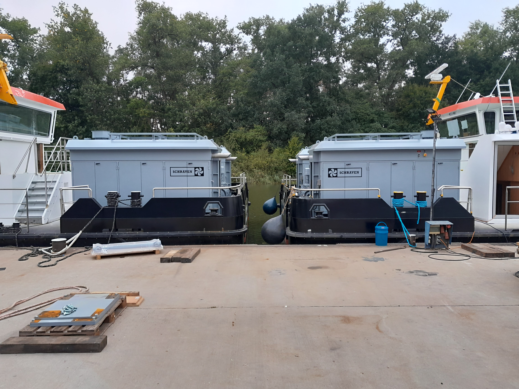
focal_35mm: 26
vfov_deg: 53.1
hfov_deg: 67.3
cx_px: 260
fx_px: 390
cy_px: 194
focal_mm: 4
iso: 64
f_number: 1.8
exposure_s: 1/100
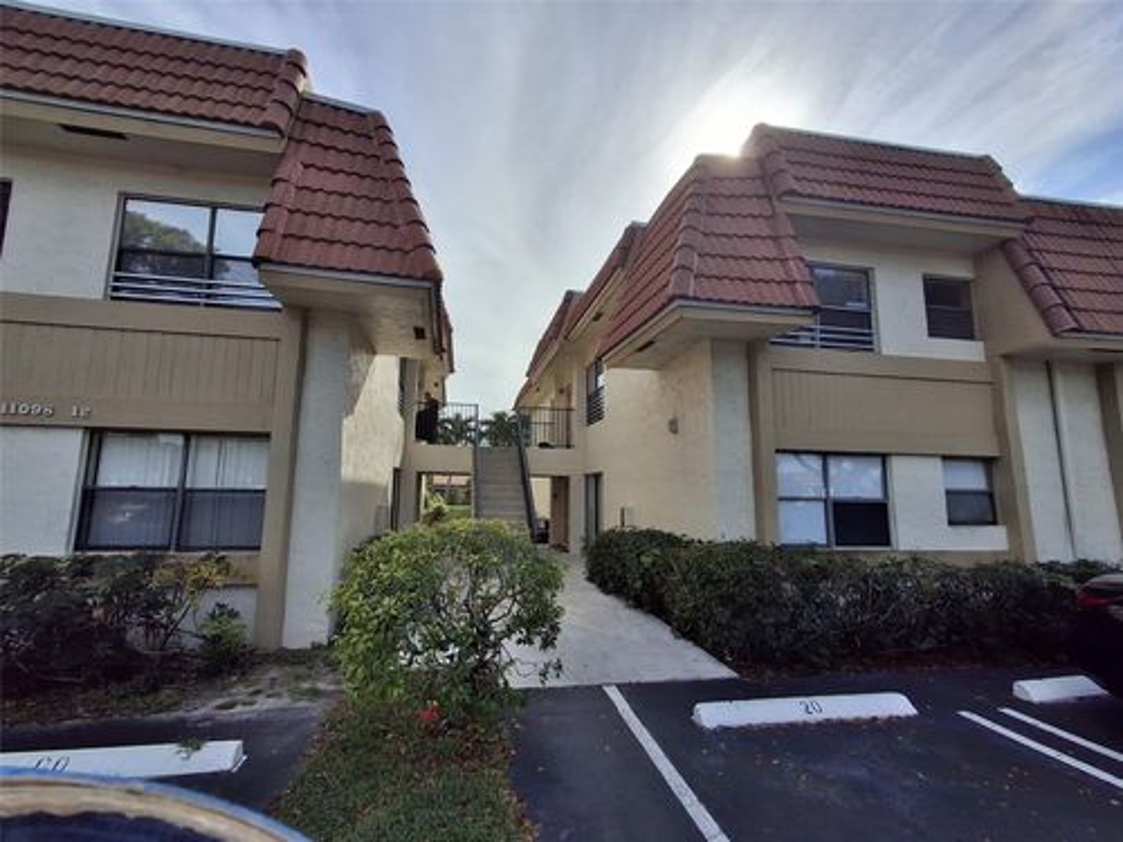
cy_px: 421
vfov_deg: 78.1
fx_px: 519
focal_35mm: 16
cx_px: 562
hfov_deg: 94.5
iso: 40
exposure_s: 1/2506
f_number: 2.2
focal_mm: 1.64
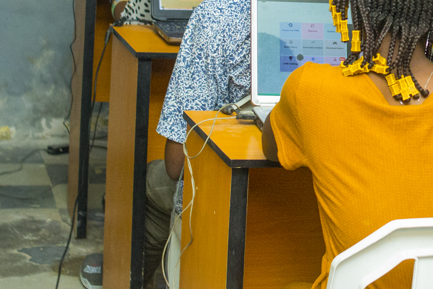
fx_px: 1518
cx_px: 461
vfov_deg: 10.7
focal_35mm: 126
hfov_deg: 15.8
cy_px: -50
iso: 1600
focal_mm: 35
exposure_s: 1/250
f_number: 3.2
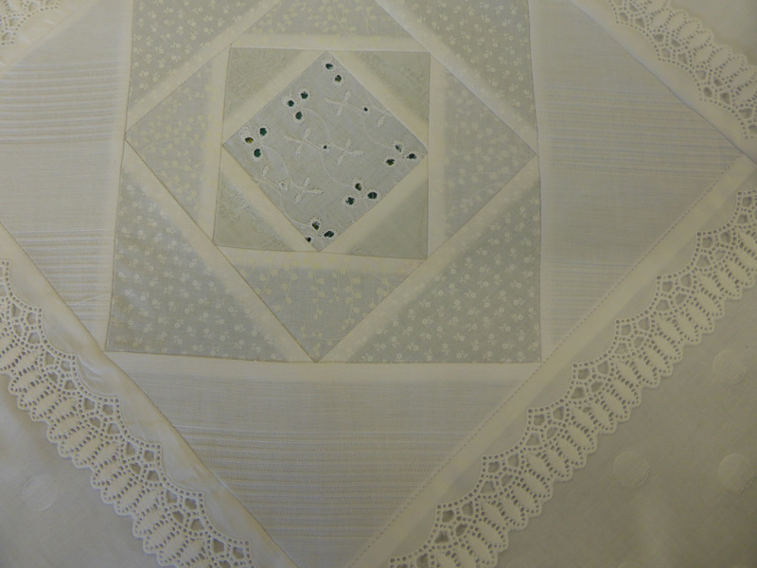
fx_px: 547
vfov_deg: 54.9
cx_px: 378
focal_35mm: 25
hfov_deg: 69.4
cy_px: 284
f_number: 3.3
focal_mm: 4.3
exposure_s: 1/60
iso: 125
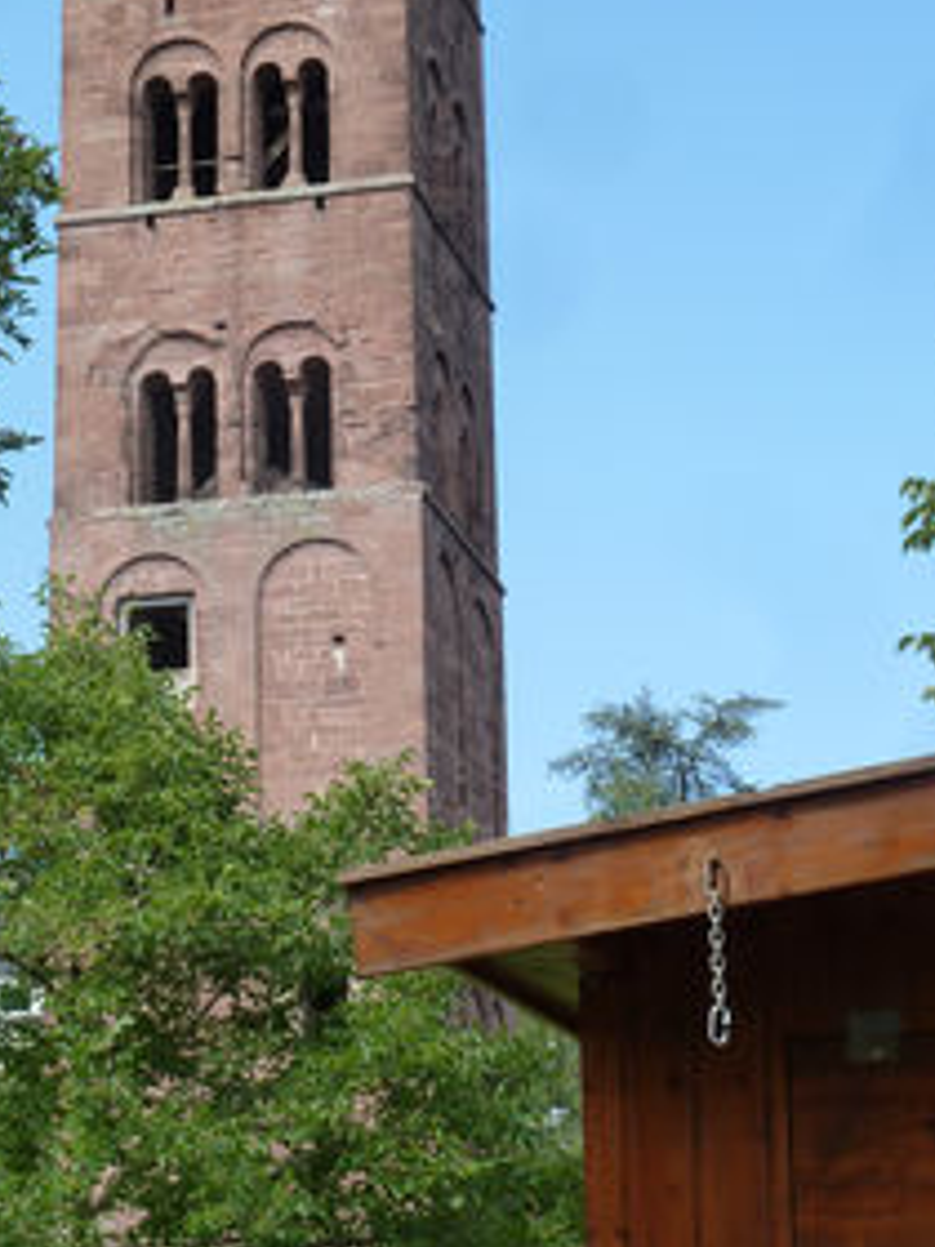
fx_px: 3673
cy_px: 390
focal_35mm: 102
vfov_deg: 19.2
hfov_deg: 14.5
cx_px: 258
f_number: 4.1
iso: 125
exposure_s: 1/250
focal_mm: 11
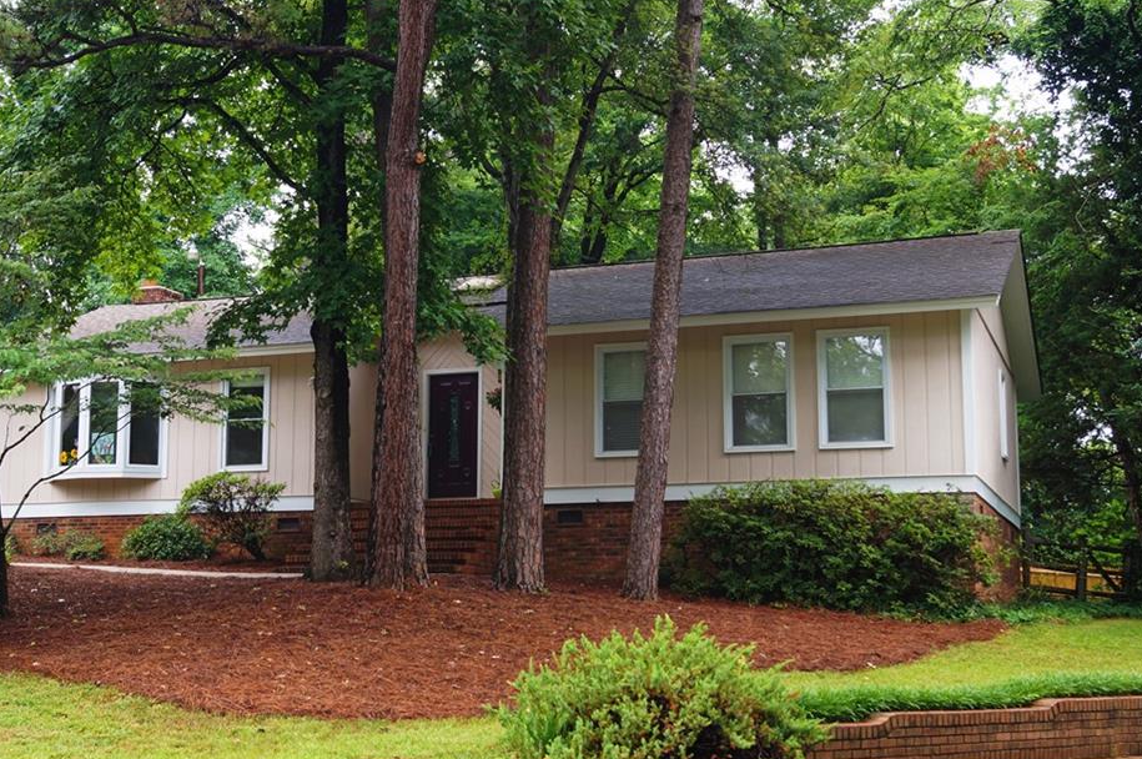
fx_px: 1489
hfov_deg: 41.9
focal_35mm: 47
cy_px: 414
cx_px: 510
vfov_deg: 28.6
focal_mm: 28
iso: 100
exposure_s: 1/15
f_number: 8
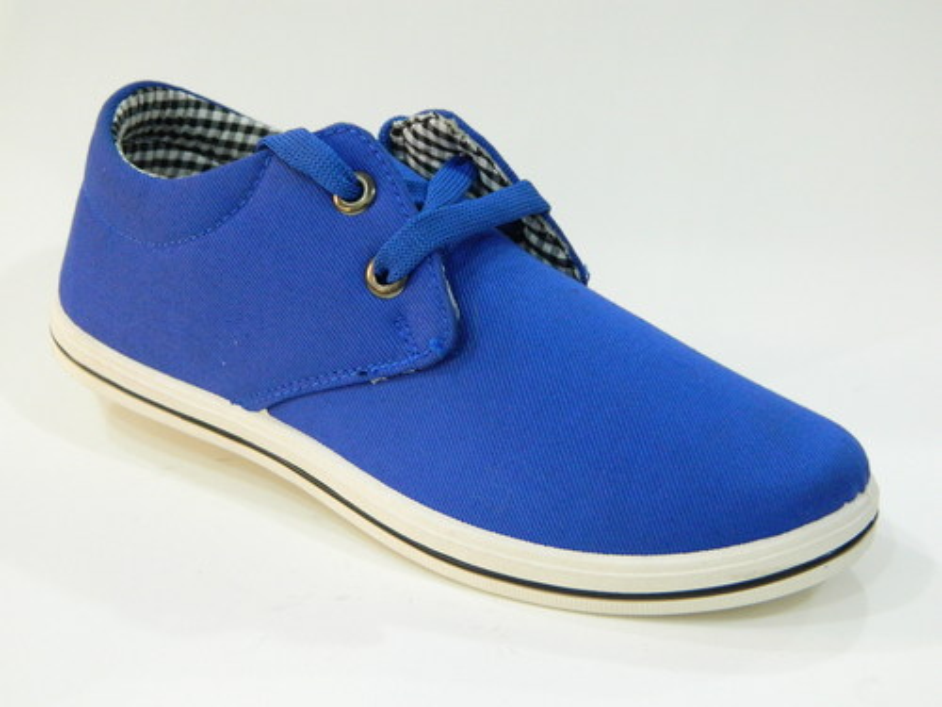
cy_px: 354
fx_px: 1551
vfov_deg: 25.7
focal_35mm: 57
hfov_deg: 33.8
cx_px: 471
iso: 400
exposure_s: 1/13
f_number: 3.8
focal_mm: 10.2
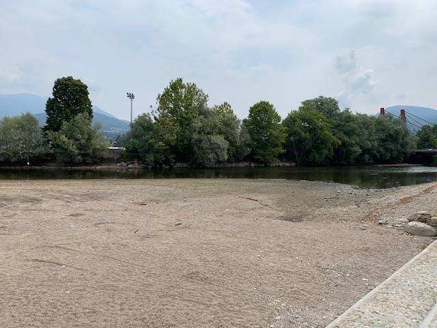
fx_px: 328
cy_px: 164
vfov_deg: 53.1
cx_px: 218
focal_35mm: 26
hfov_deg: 67.3
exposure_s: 1/4464
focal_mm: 4.25
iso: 25
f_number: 1.8
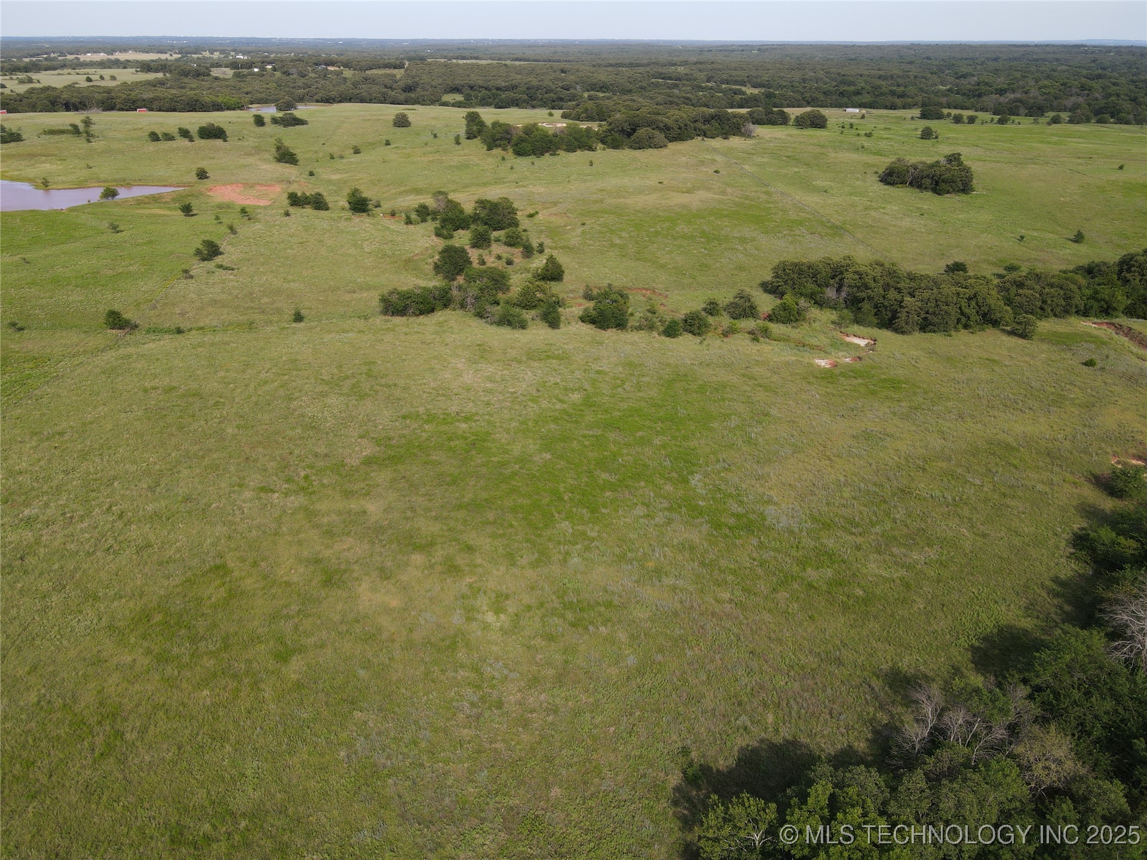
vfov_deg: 56.8
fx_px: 795
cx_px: 574
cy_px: 430
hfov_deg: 71.6
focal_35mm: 24
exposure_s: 1/400
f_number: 2.8
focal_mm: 4.5
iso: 100
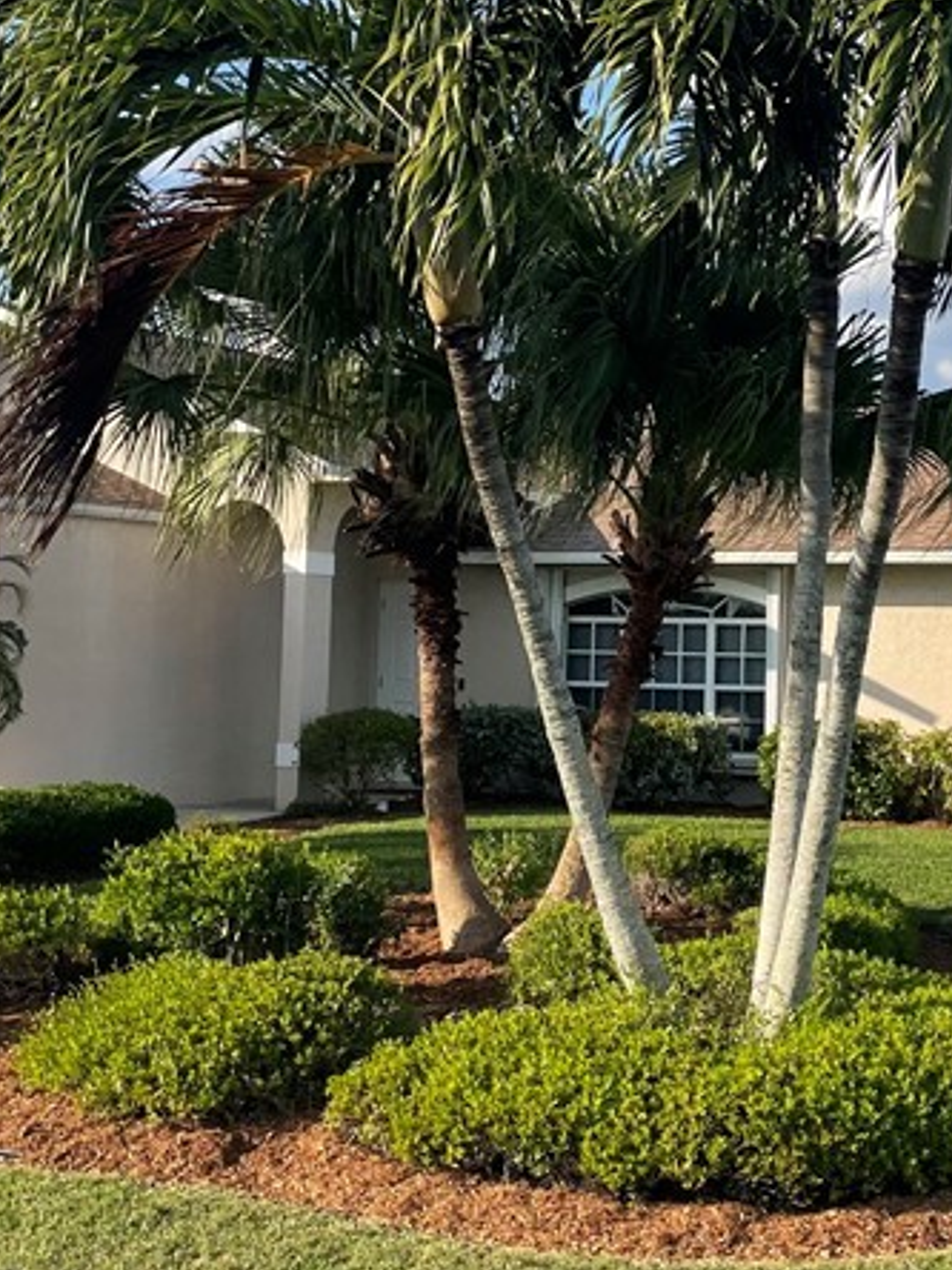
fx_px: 2200
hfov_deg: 24.0
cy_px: 521
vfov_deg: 32.1
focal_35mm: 60
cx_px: 766
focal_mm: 4.2
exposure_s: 1/2398
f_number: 1.6
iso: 32
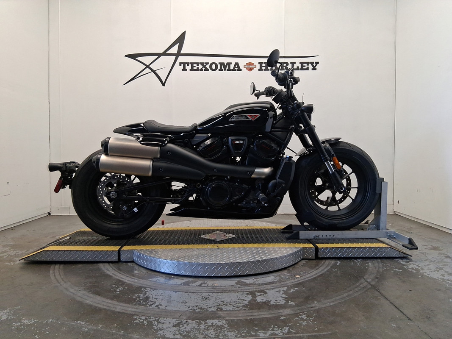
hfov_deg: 67.3
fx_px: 339
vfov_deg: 53.1
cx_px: 226
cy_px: 170
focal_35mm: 26
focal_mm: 3.98
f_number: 1.8
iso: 115
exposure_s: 1/120
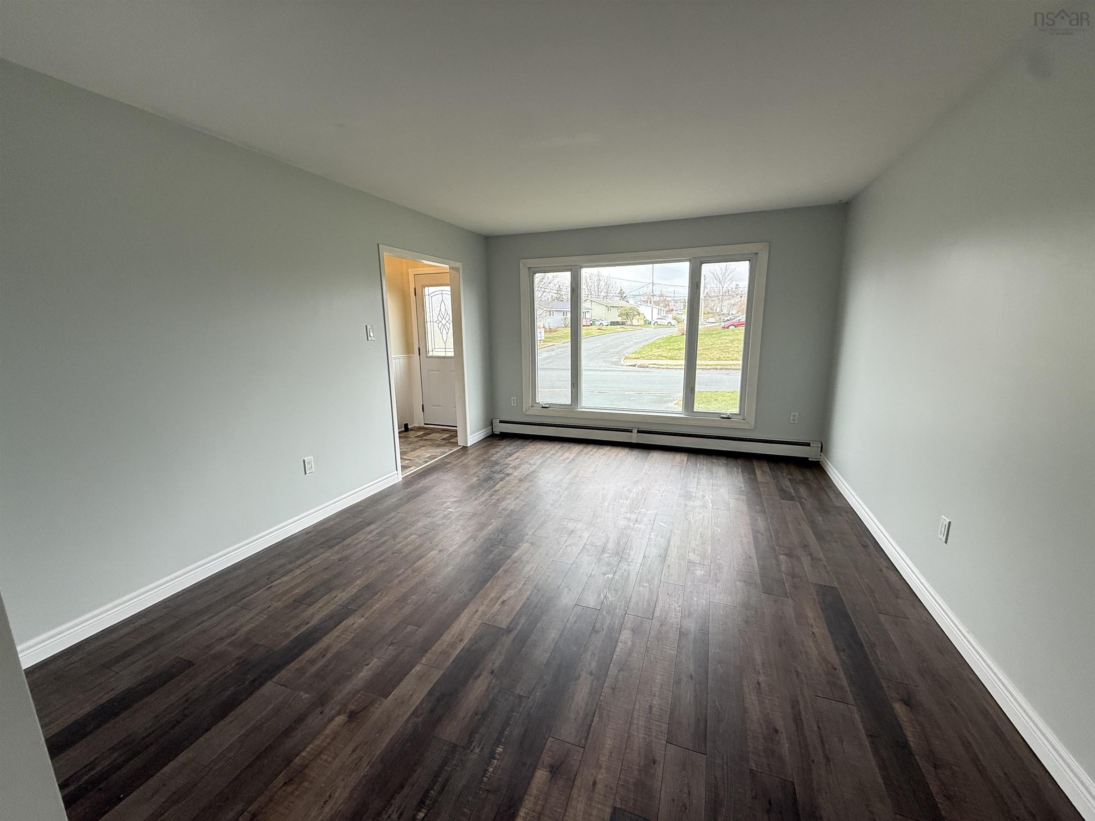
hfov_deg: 102.1
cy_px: 410
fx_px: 443
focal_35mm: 14
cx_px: 548
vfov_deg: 85.7
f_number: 2.2
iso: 125
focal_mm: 2.22
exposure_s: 1/120
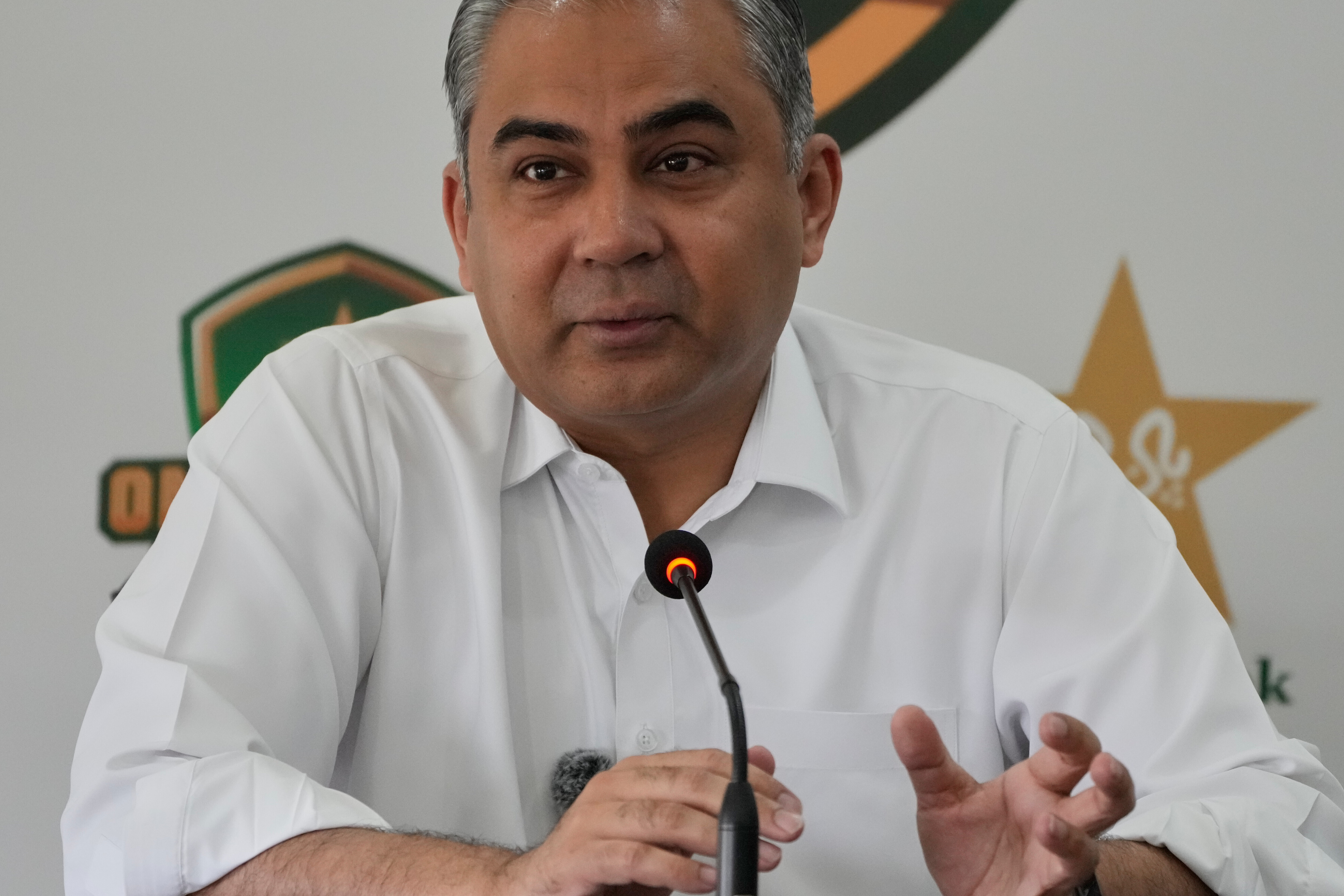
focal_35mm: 539
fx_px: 20121
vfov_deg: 2.6
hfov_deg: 3.8
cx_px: 742
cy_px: 429
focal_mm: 358
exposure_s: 1/200
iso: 5000
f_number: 5.6
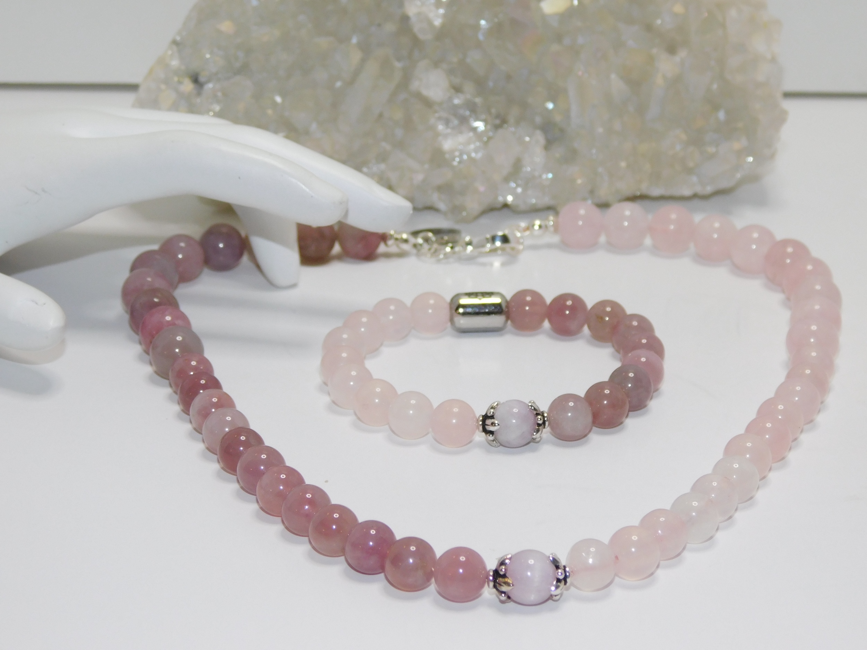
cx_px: 434
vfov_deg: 18.4
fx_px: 2004
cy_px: 325
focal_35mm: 80
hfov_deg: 24.4
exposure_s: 1/60
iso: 200
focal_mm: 14.2
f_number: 4.4
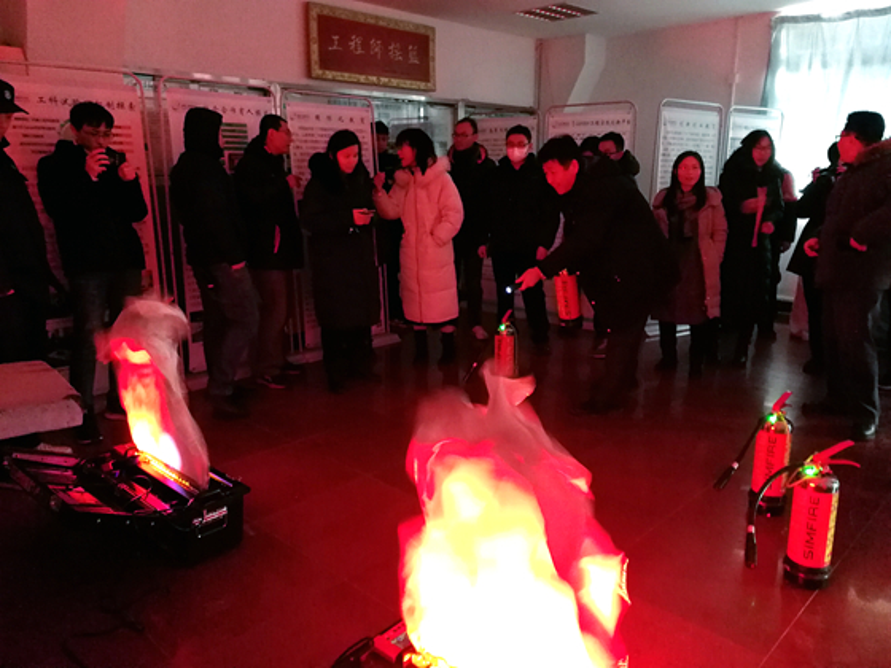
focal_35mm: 27
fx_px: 695
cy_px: 334
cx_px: 446
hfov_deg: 65.3
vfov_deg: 51.4
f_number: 2.2
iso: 500
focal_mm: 3.84
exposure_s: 1/20
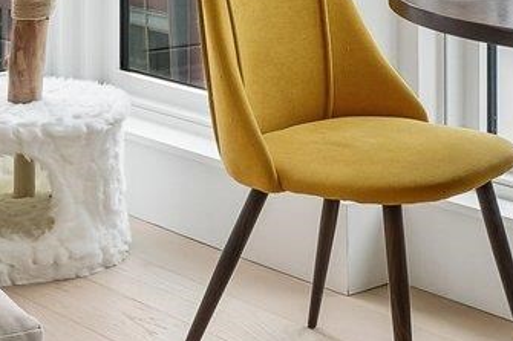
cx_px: 217
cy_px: -212
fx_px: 1567
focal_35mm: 110
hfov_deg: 18.6
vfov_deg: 11.8
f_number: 11
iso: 250
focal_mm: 18
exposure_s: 1/20
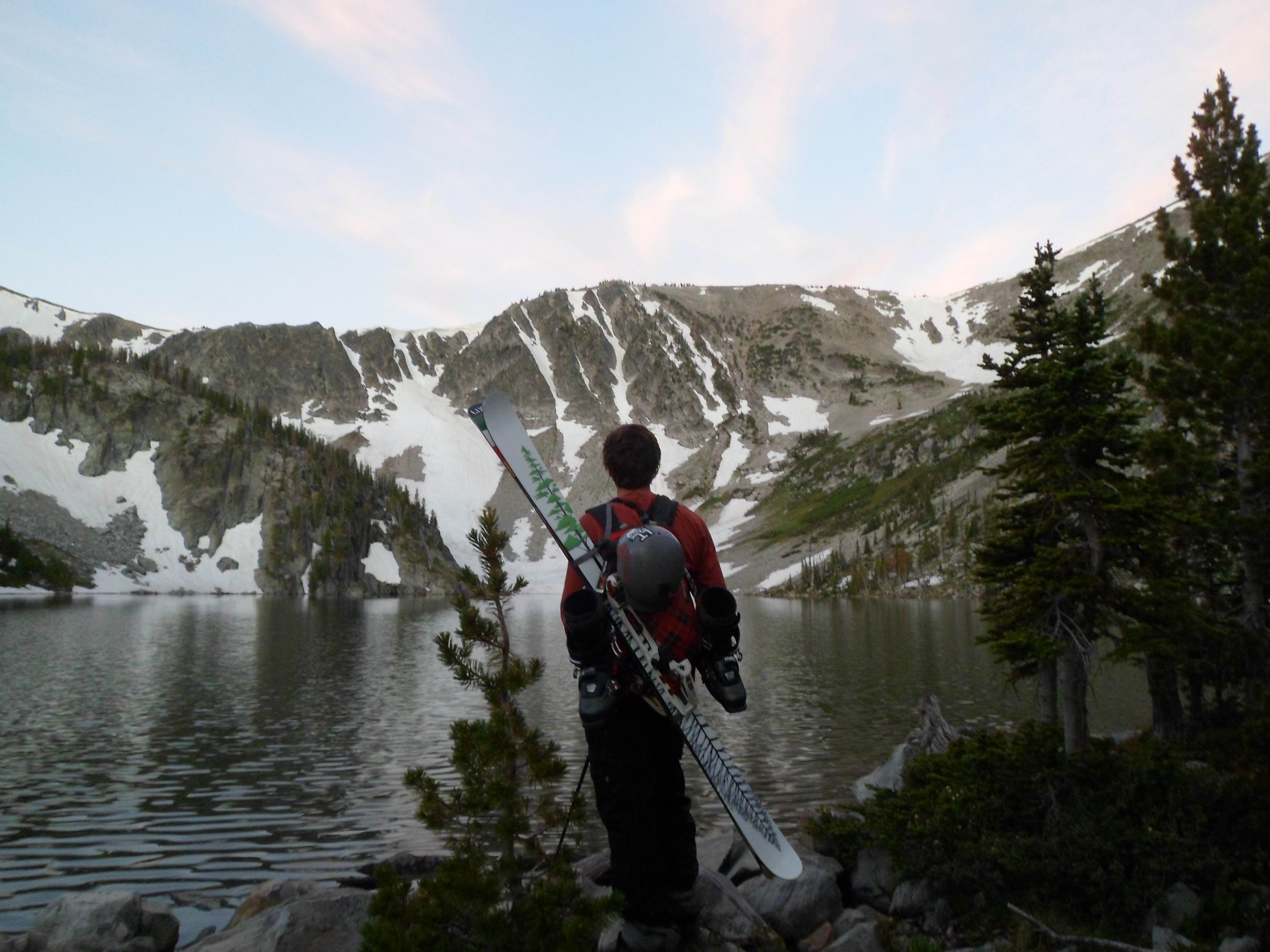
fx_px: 991
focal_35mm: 27
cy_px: 476
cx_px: 635
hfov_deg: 65.3
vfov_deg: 51.4
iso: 200
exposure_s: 1/30
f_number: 3.3
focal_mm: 4.9
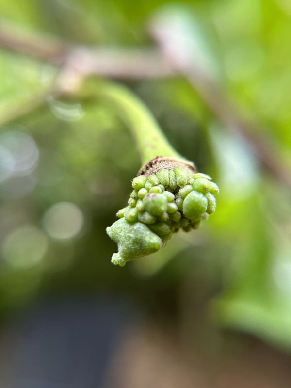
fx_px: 269
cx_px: 146
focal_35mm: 24
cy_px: 194
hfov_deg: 56.8
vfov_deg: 71.6
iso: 125
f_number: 1.78
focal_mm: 6.86
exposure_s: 1/121
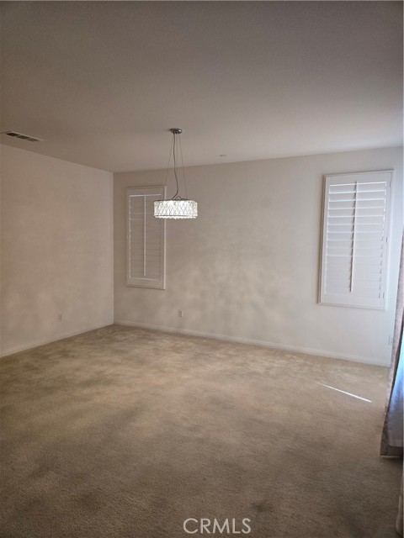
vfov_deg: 73.9
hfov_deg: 58.9
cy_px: 269
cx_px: 202
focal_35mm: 23
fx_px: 358
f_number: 1.8
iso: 100
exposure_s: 1/120
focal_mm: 5.4
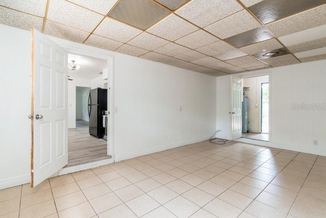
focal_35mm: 16
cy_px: 106
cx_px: 154
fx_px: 145
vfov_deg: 73.8
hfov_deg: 96.6
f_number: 8
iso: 200
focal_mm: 10
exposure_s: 1/4
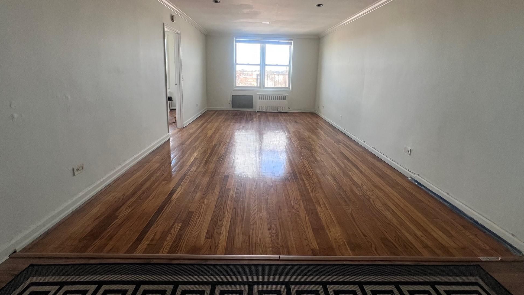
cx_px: 263
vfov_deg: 69.3
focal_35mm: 15
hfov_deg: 103.0
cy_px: 109
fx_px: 208
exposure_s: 1/99
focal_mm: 1.57
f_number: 1.8
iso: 50
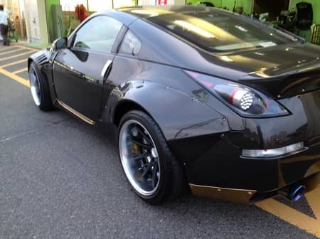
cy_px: 120
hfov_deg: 52.7
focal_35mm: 35
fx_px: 323
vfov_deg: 40.6
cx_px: 160
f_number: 2.4
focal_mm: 4.28
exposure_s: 1/15
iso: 50
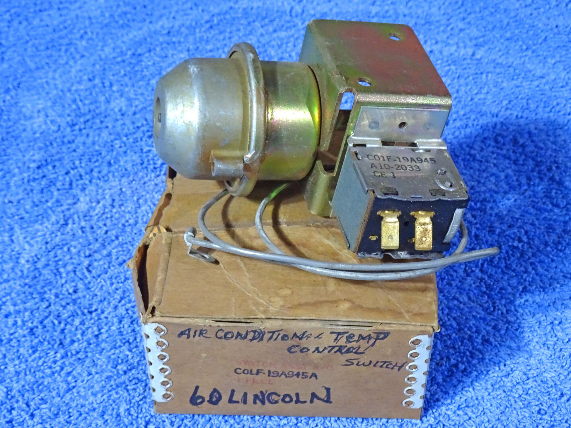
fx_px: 957
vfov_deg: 25.2
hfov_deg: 33.2
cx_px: 286
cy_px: 214
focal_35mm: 58
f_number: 4.5
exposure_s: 1/10
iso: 800
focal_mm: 9.87
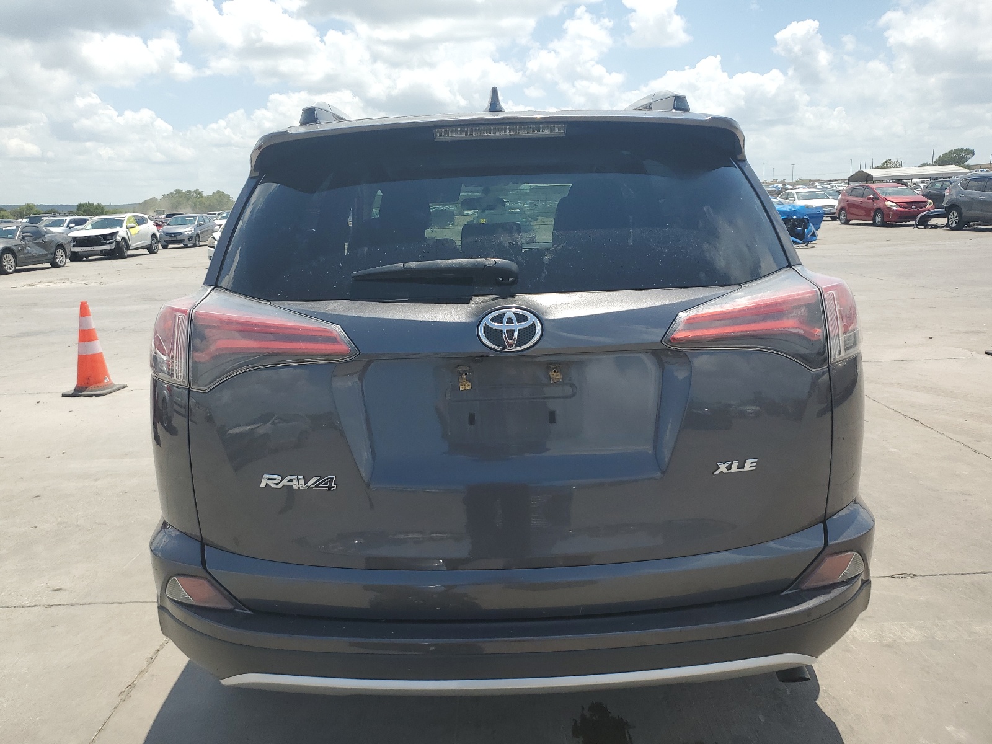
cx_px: 496
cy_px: 372
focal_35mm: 26
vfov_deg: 53.1
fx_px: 745
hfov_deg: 67.3
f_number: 1.5
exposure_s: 1/3333
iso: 50
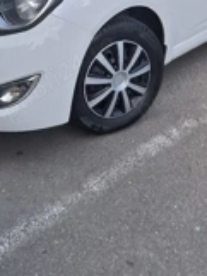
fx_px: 454
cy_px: -36
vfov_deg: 29.9
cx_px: 92
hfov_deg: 25.7
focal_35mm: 57
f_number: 1.8
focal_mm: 5.54
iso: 40
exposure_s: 1/1111
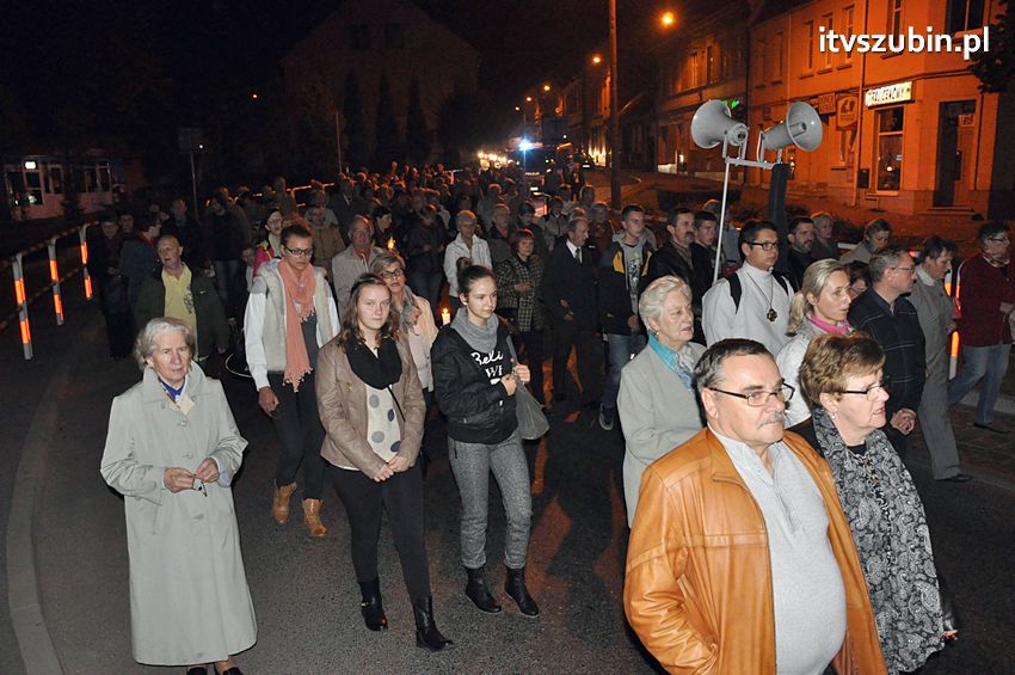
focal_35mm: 32
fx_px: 887
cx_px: 508
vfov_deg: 41.6
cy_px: 338
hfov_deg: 59.5
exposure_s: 1/60
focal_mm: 21
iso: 2000
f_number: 5
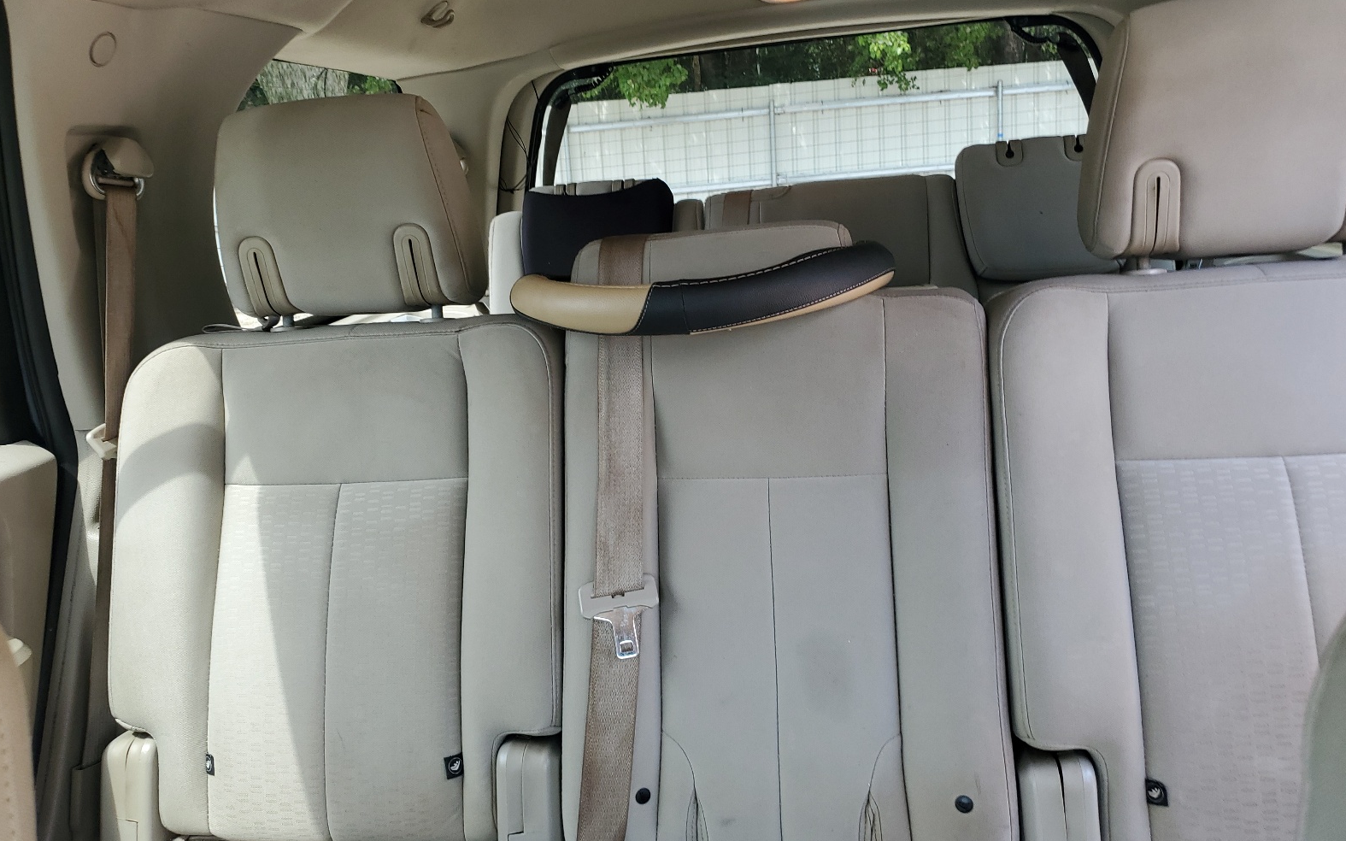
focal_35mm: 28
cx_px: 666
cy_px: 429
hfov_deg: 66.5
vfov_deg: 44.5
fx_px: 1027
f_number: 1.5
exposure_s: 1/132
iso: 50
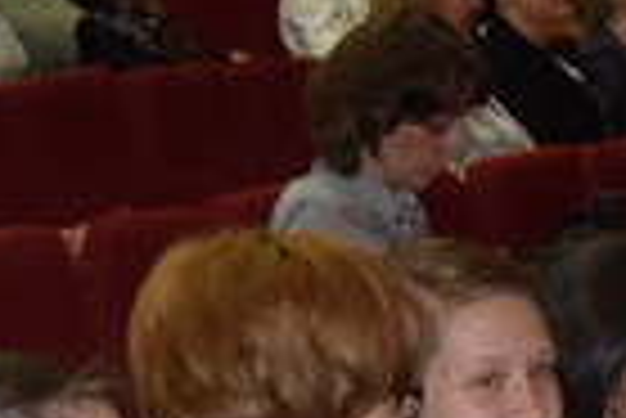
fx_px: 4682
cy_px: 838
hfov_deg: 7.5
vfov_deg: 5.0
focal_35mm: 269
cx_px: 959
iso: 3200
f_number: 4
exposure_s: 1/60
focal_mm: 26
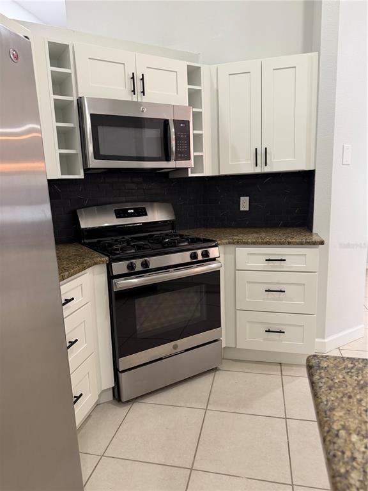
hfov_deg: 56.8
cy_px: 246
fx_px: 340
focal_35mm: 24
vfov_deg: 71.6
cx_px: 184
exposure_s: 1/60
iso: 160
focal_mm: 6.76
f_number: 1.78
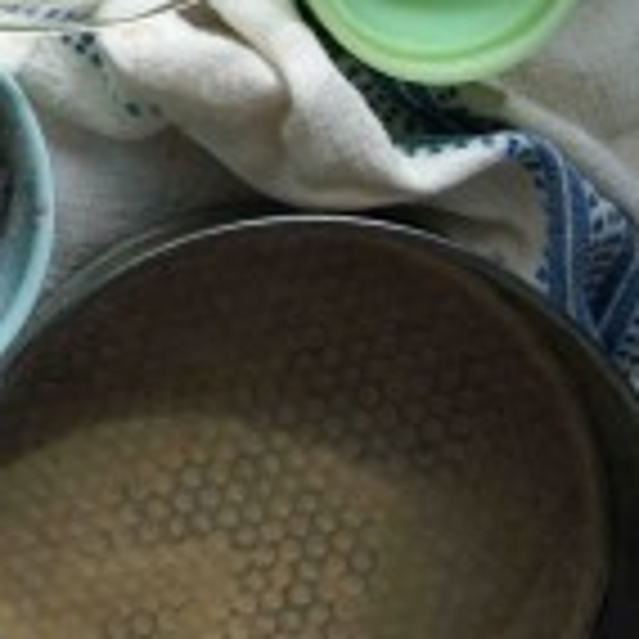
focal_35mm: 79
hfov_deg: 19.7
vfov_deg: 21.6
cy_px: 122
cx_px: -252
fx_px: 1650
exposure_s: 1/250
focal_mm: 22
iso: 800
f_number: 8
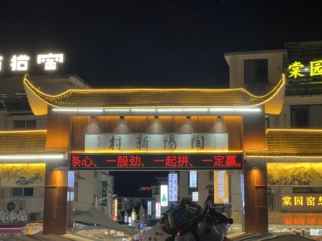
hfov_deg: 25.3
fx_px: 716
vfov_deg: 19.1
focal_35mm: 77
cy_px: 120
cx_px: 161
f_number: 2.8
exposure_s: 1/50
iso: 200
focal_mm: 9
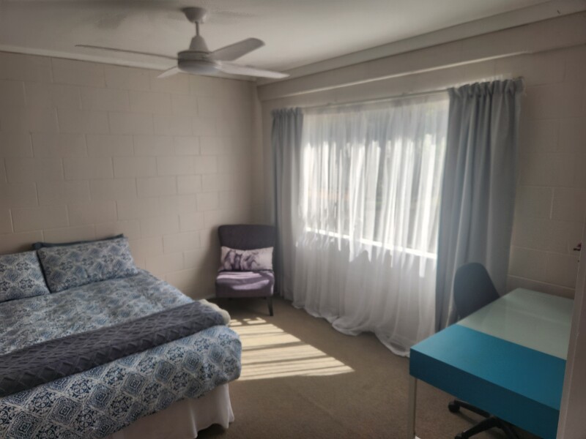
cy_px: 220
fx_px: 389
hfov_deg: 73.9
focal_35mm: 23
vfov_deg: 58.9
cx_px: 293
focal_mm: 5.4
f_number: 1.8
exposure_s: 1/443
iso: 20
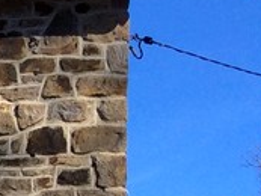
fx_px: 1426
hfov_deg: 9.3
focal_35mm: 189
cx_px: -371
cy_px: 409
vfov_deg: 7.5
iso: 32
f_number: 2.4
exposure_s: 1/953
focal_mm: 3.3
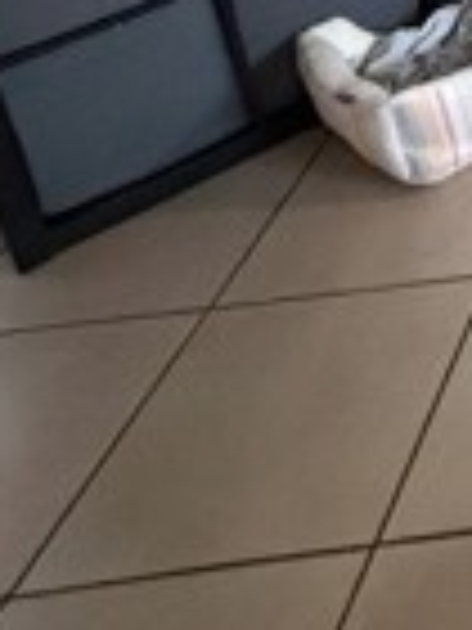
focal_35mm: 64
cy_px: -328
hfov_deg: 15.6
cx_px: 1056
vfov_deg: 23.7
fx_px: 1164
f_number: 2.2
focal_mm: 2.22
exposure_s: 1/60
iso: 1250
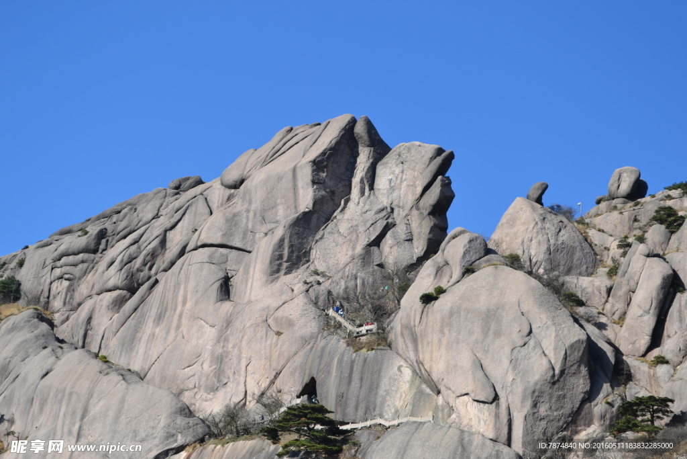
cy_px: 230
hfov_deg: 24.6
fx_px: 1574
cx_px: 344
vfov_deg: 16.6
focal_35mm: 82
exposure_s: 1/200
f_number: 7.1
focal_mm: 55
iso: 100
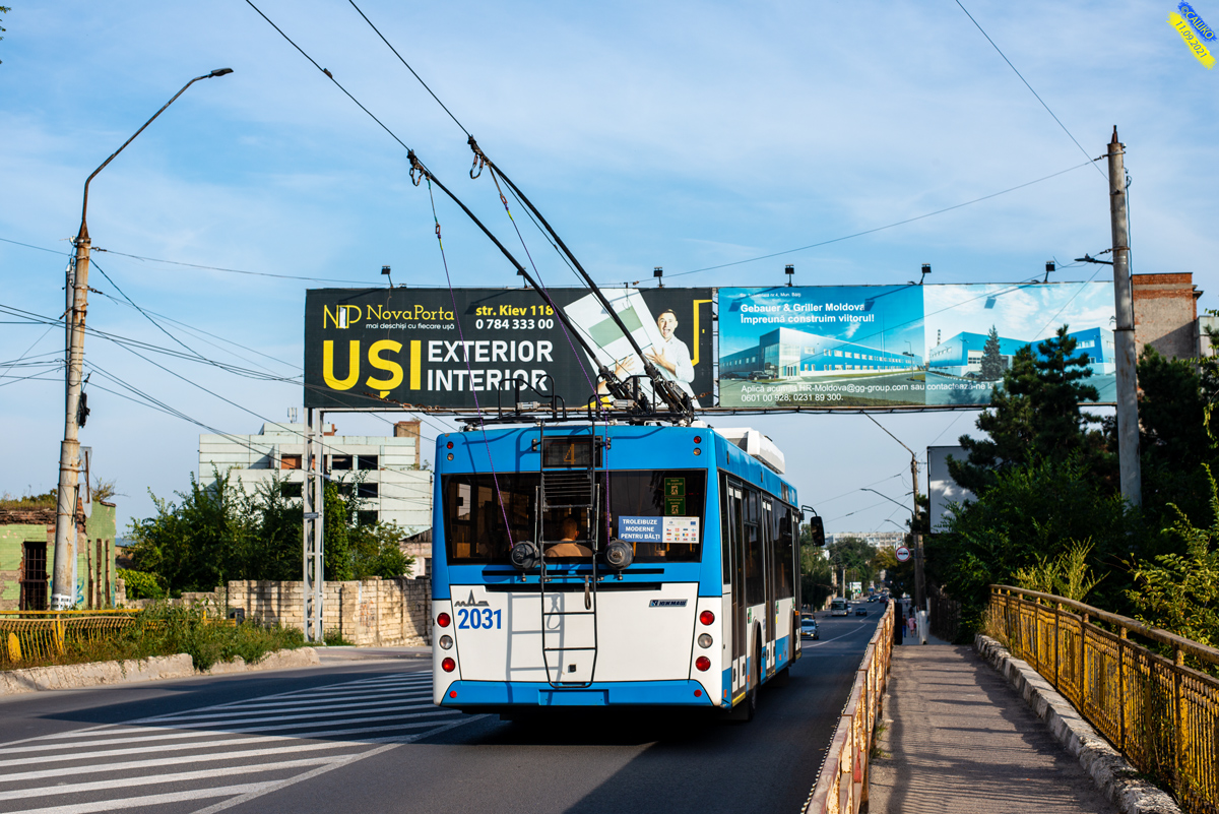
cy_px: 407
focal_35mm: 50
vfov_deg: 27.0
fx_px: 1694
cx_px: 610
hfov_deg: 39.6
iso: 100
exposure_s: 1/500
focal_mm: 50
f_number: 5.6
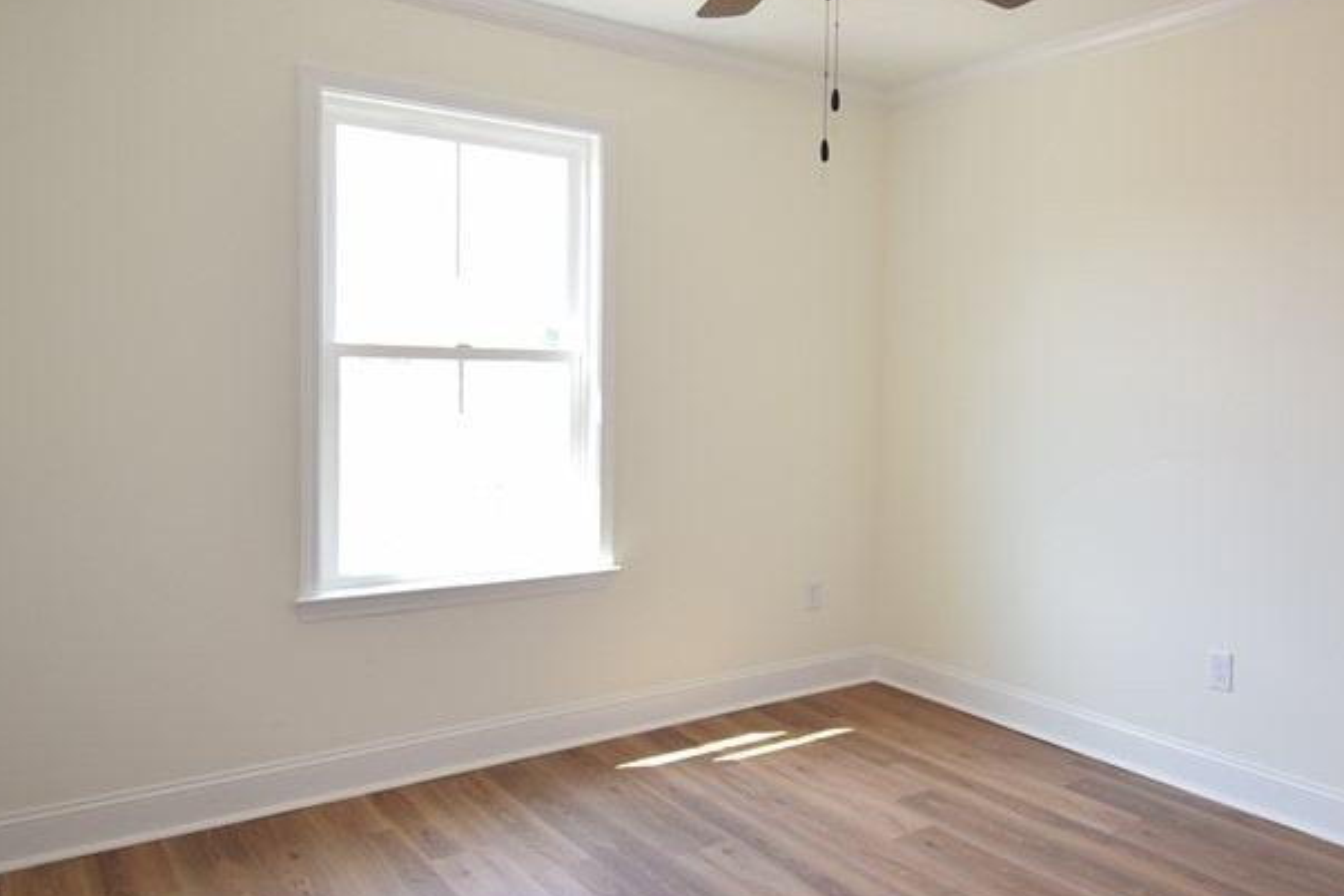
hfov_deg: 66.9
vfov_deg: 47.9
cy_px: 415
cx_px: 791
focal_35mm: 27
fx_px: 1008
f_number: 4.5
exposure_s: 1/125
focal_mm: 10
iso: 400
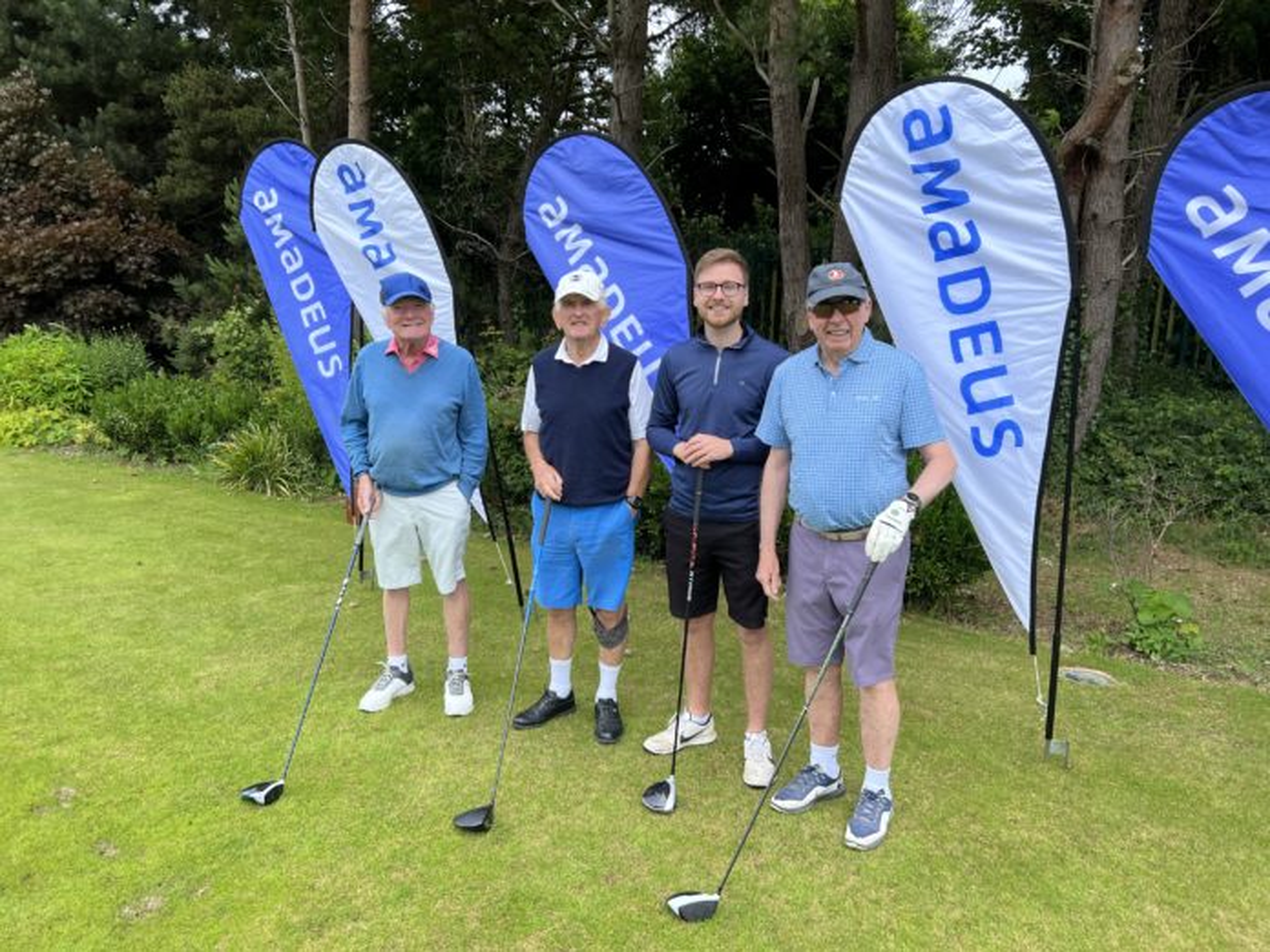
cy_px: 476
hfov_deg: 67.3
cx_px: 635
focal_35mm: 26
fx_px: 954
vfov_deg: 53.1
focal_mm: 5.7
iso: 50
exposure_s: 1/1468
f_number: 1.5
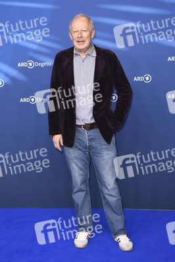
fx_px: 380
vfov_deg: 38.2
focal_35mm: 52
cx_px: 88
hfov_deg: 25.9
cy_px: 131
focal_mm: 52
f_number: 4
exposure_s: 1/320
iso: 800
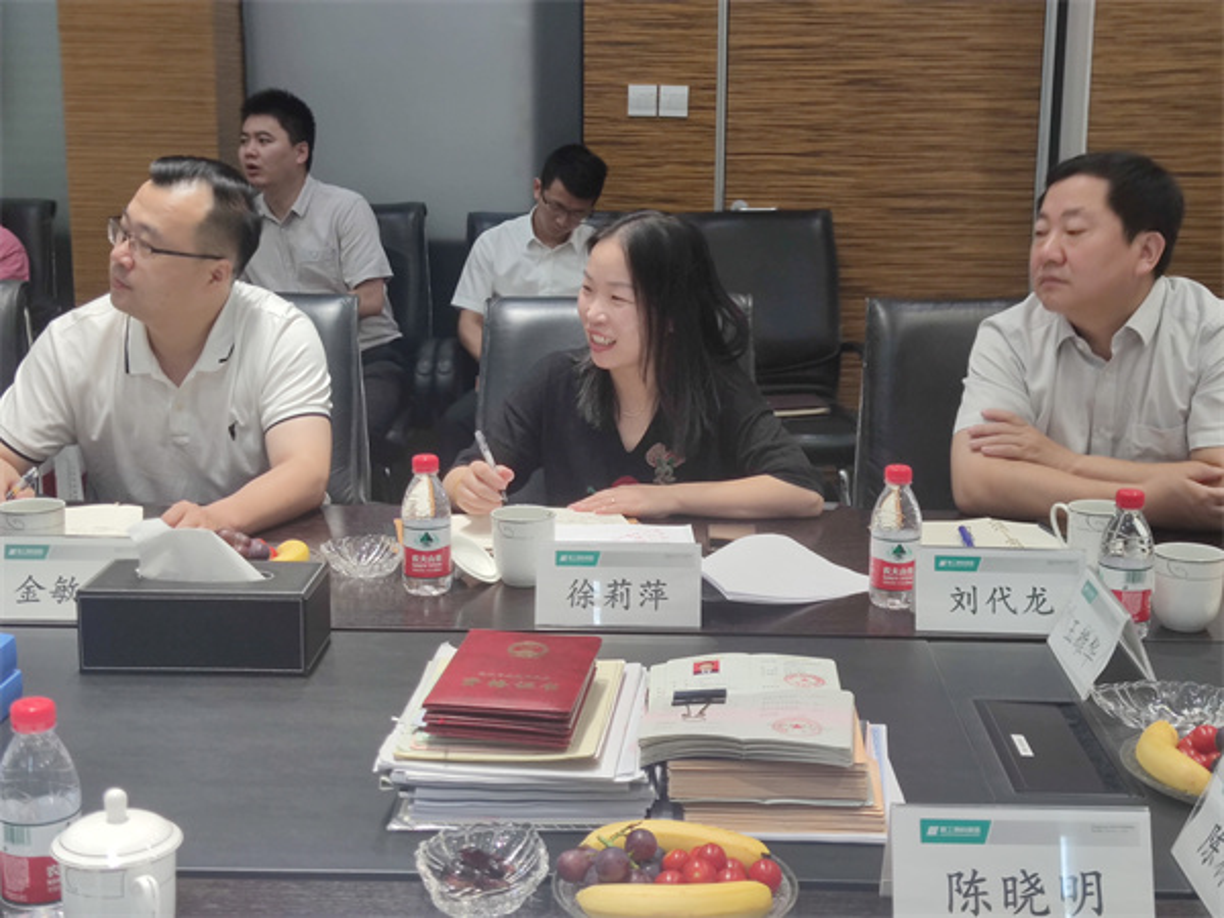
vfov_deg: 29.1
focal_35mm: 50
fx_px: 1768
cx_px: 612
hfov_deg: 38.2
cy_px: 459
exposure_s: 1/100
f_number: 1.69
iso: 154
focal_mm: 6.72
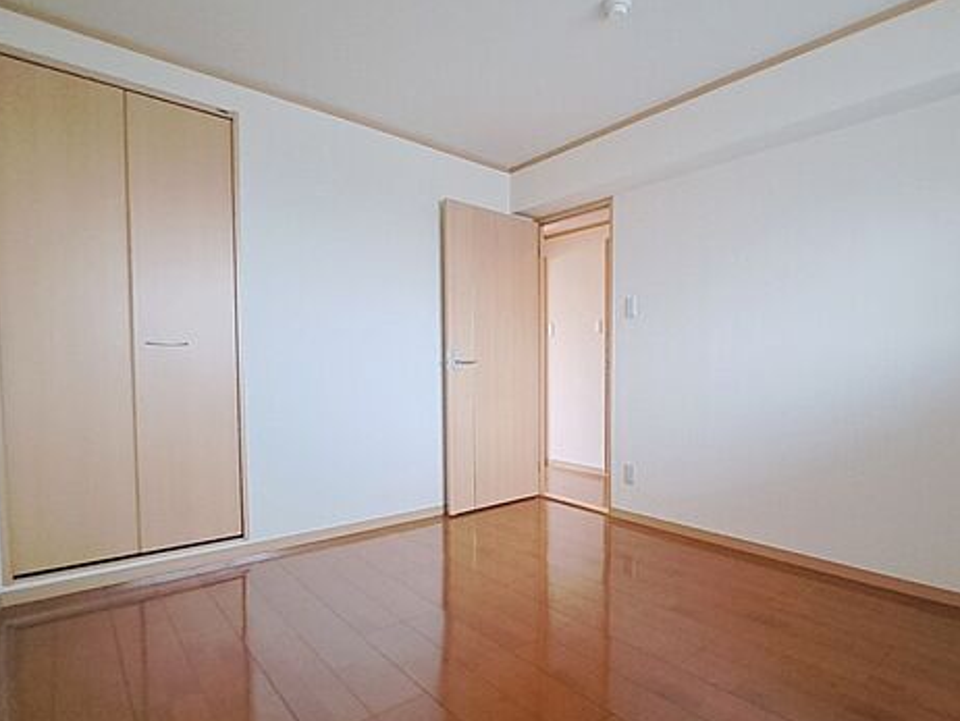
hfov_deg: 86.1
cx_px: 598
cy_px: 395
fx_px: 499
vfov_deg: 71.5
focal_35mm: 18
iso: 250
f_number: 2.2
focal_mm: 1.74
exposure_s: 1/33
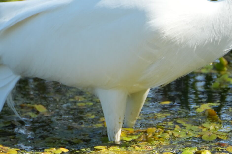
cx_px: 158
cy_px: 30
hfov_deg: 1.5
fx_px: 9122
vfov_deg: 1.0
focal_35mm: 1416
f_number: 6.3
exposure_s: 1/500
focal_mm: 309
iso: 400
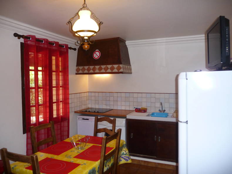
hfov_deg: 63.5
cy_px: 87
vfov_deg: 49.7
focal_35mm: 28
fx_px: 188
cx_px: 116
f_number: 3.3
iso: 200
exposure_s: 1/30
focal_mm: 4.7
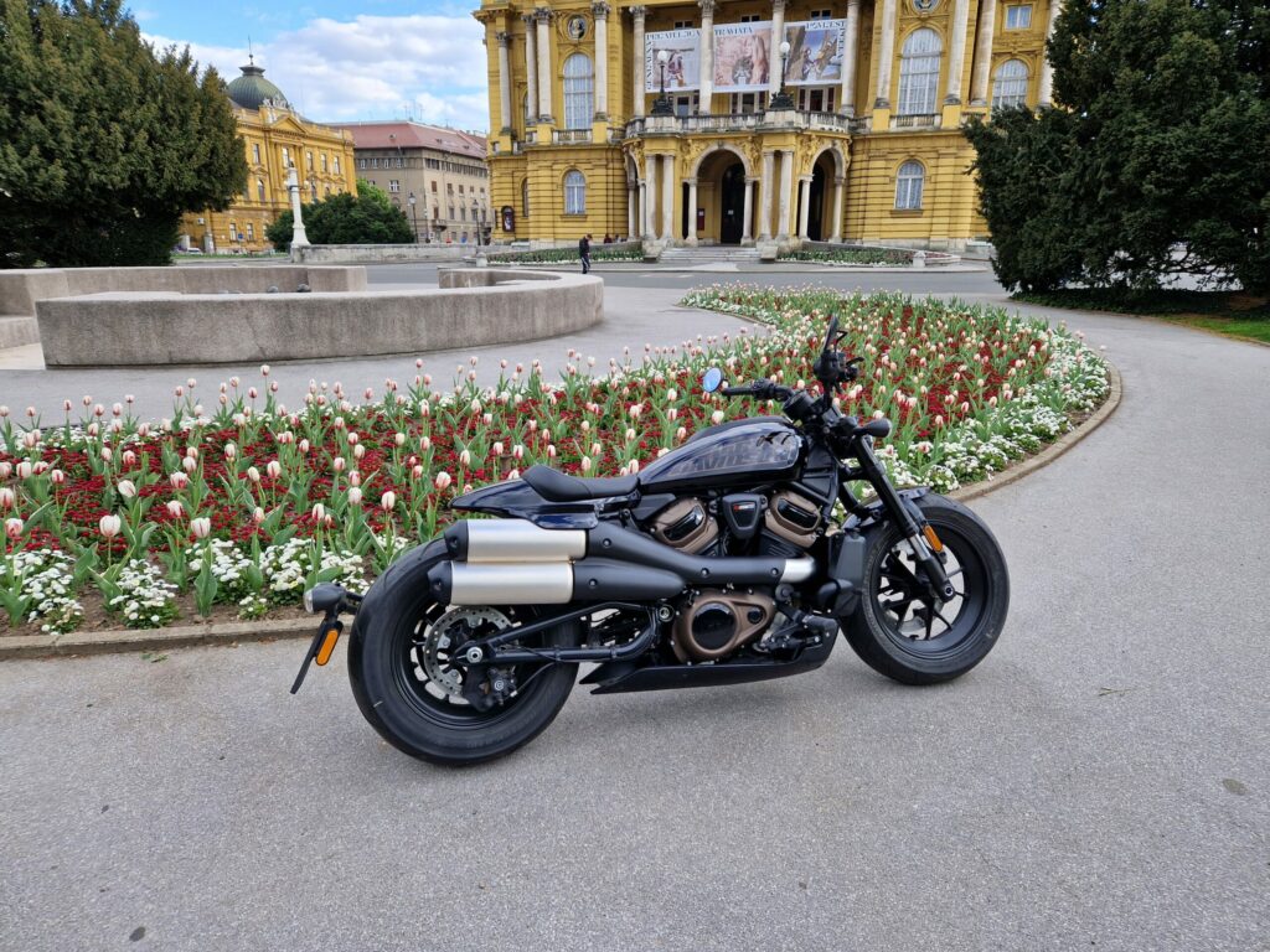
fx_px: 844
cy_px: 476
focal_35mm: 23
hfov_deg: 73.9
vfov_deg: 58.9
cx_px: 635
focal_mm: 5.4
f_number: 1.8
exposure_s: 1/365
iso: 50
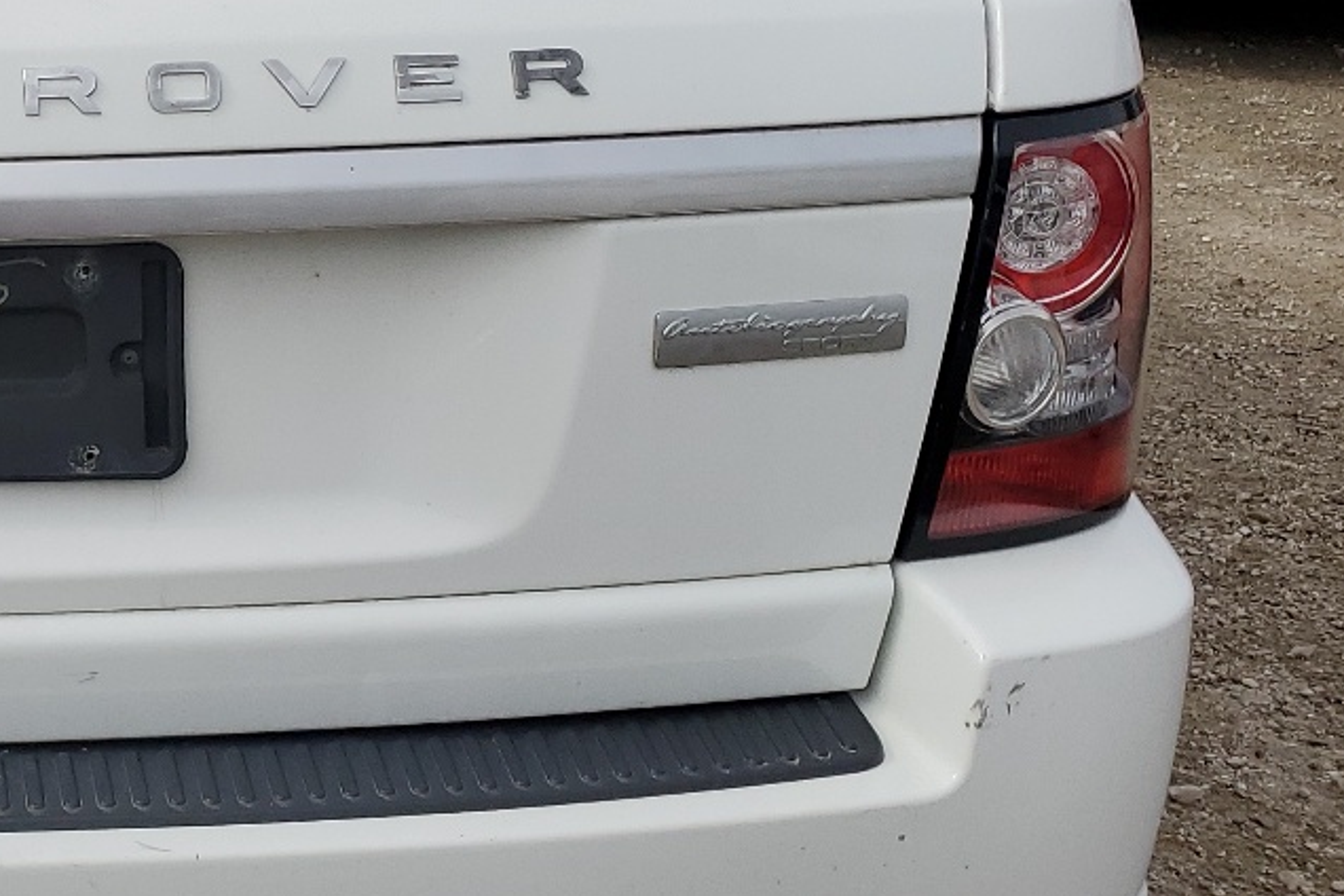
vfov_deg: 19.9
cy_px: 266
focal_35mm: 68
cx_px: -112
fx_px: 2538
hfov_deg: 27.3
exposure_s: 1/5000
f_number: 1.5
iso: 50
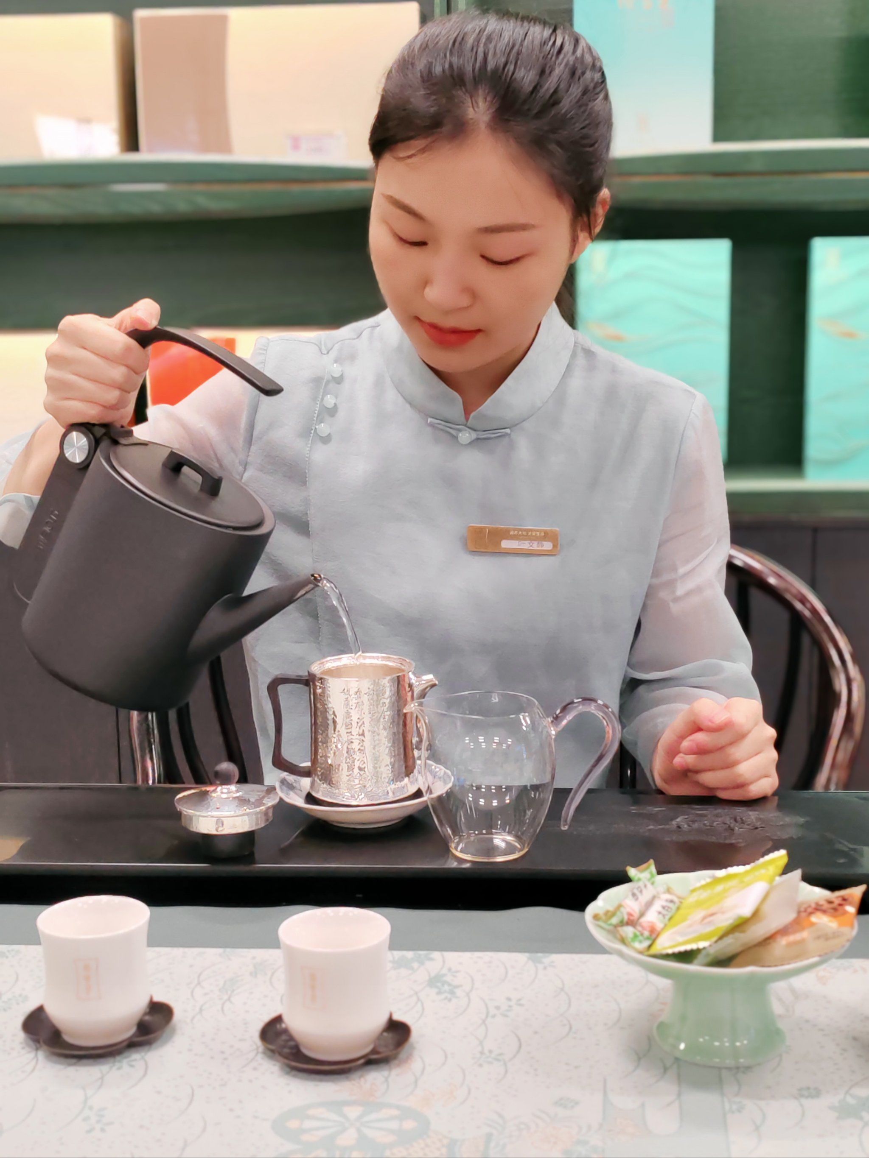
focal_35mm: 54
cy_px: 579
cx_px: 434
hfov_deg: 27.0
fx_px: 1808
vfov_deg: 35.5
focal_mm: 6.14
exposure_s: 1/50
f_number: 4
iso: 2500
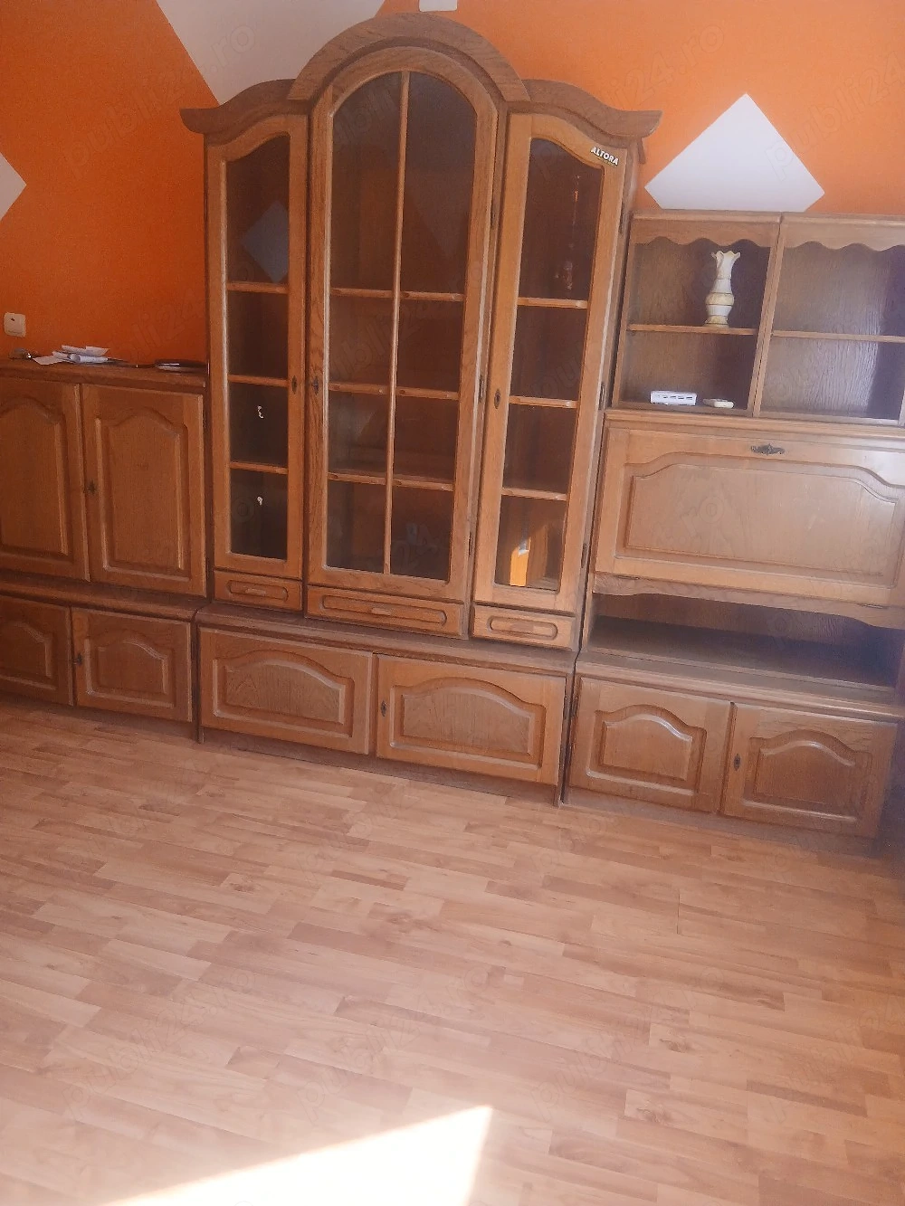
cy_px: 603
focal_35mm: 26
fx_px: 906
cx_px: 452
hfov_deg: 53.1
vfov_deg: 67.3
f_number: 1.8
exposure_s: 1/50.3
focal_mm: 3.98
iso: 125
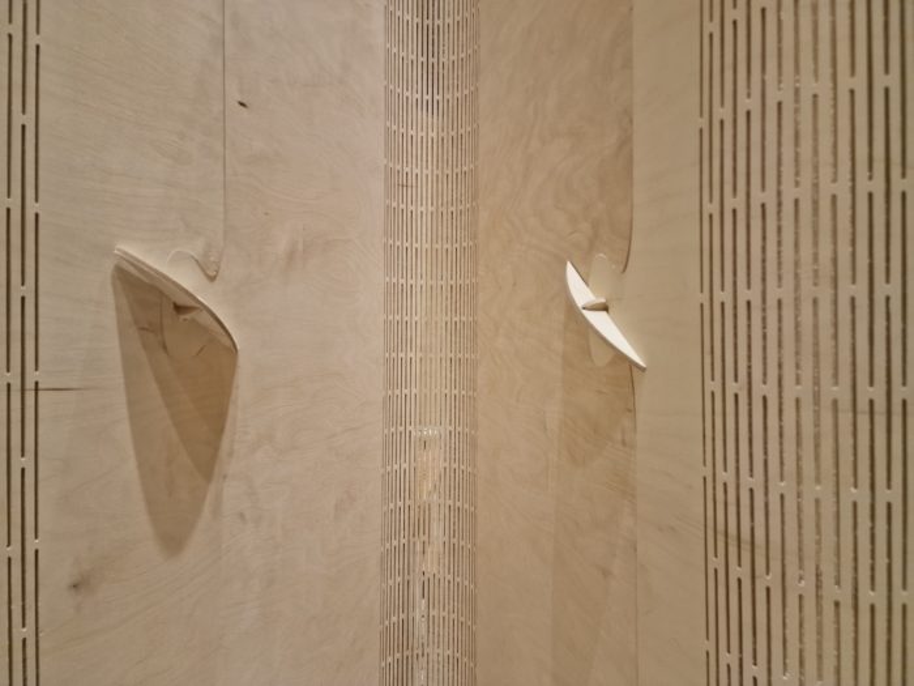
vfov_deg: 58.9
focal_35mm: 23
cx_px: 457
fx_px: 607
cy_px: 343
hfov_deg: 73.9
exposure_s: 1/50
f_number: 1.8
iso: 500
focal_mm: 6.4
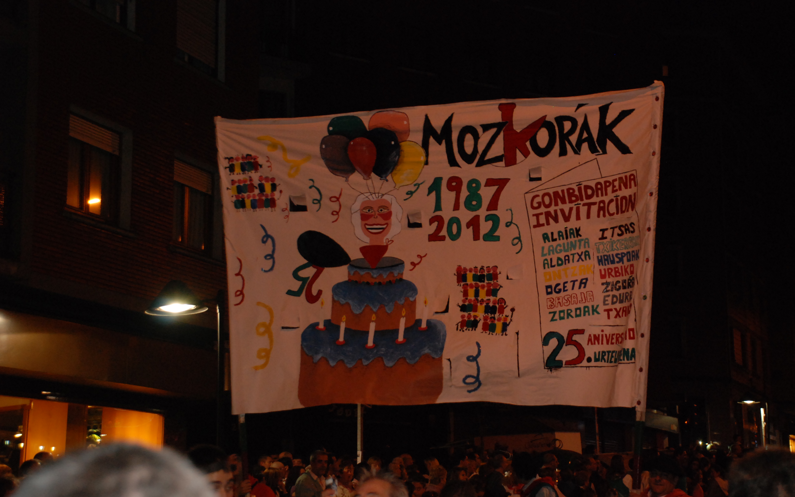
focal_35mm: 74
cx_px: 399
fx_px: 1603
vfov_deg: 17.6
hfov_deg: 27.8
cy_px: 236
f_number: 4.8
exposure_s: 1/60
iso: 800
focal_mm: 48
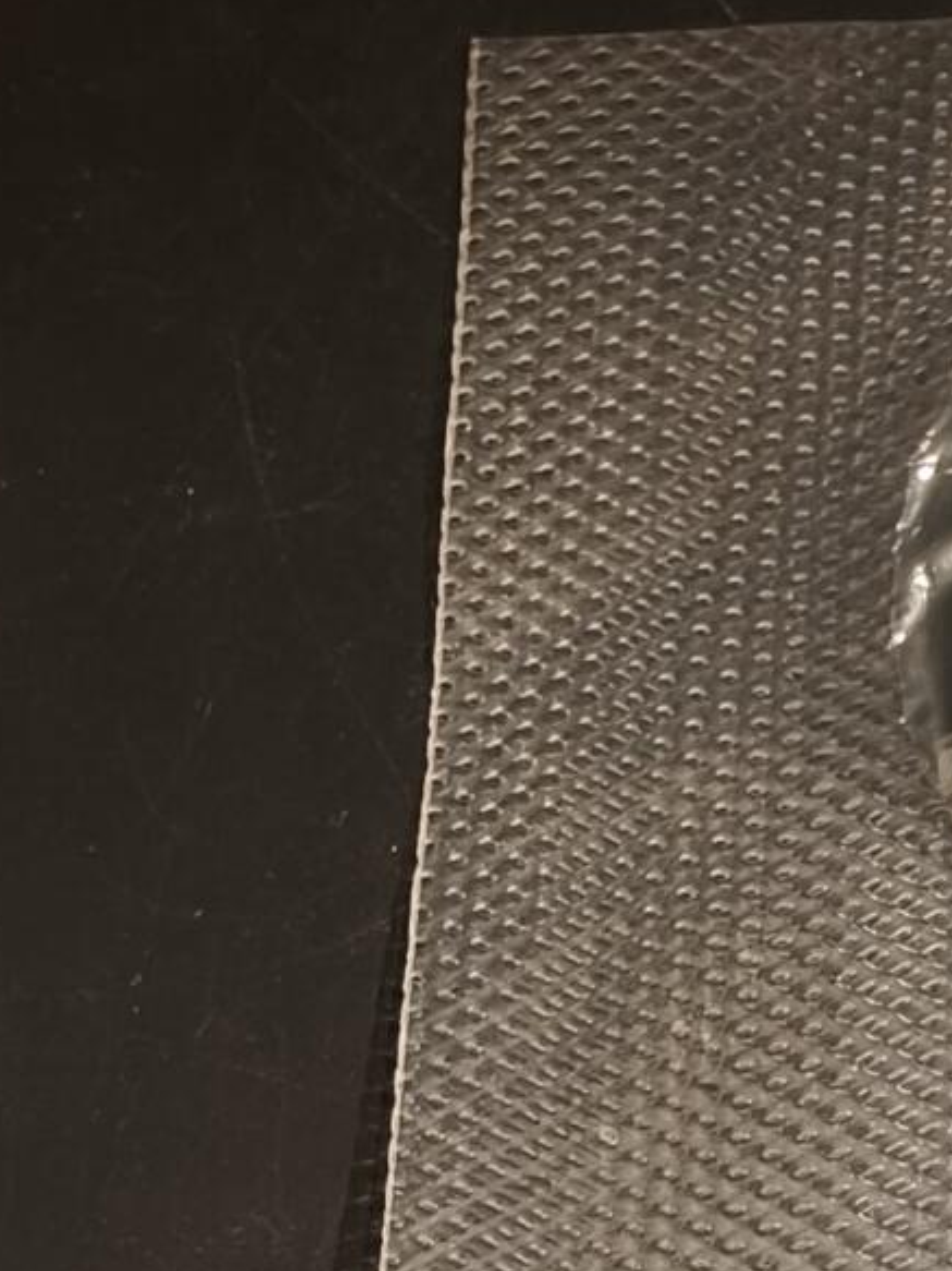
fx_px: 2604
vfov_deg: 23.0
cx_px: 1403
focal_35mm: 71
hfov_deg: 18.5
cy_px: 1831
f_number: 2
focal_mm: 2.32
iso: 125
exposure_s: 1/50
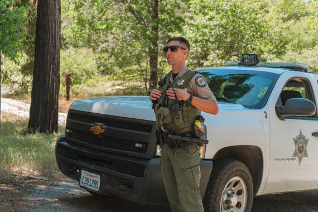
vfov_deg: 24.6
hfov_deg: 36.2
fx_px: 486
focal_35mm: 55
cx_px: 159
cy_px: 106
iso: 100
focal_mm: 55
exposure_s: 1/500
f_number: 5
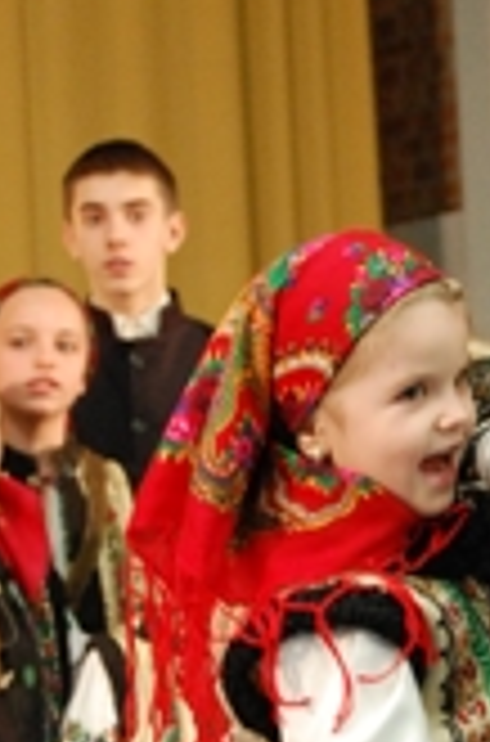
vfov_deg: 9.2
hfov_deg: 6.1
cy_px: 558
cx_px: 569
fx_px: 4609
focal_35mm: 224
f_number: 5.6
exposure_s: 1/13
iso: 1600
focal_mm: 55
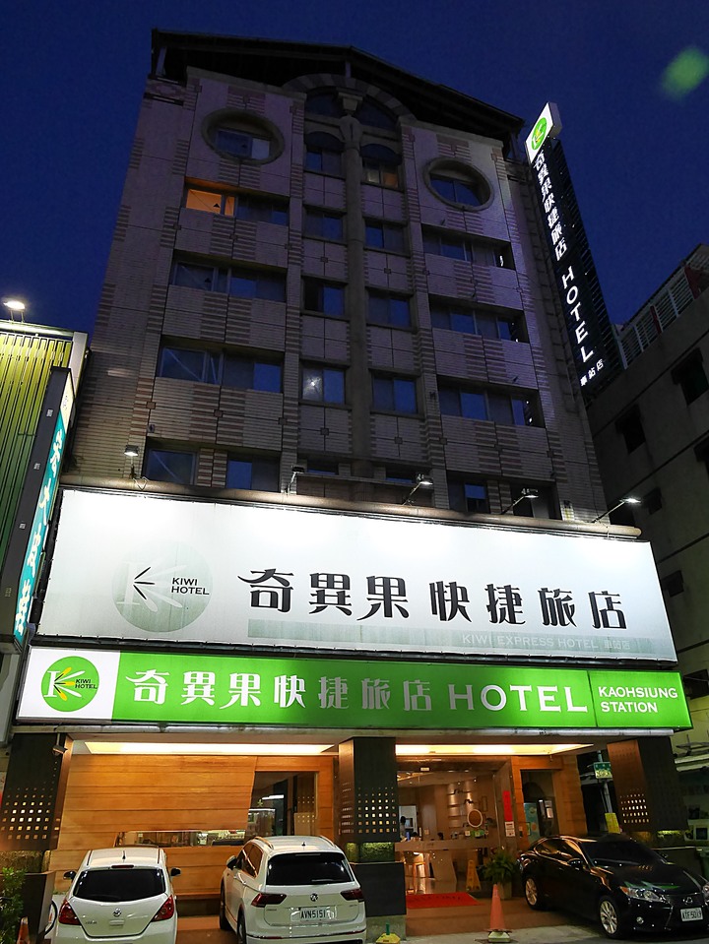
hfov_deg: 56.8
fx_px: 655
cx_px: 354
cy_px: 472
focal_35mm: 24
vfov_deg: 71.6
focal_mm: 12
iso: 1600
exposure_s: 1/60
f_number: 6.3
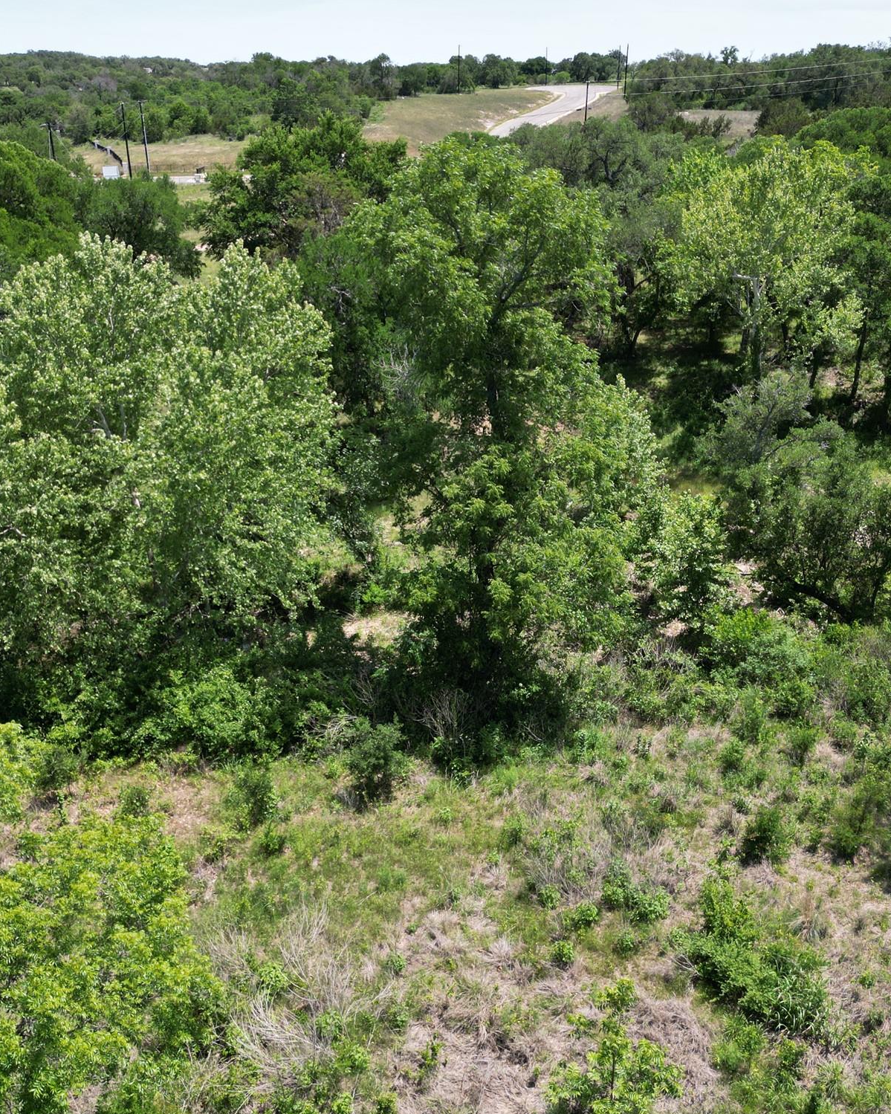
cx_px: 462
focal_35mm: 32
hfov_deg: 45.8
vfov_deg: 55.7
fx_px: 1055
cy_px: 558
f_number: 1.7
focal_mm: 6.72
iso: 140
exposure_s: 1/2000
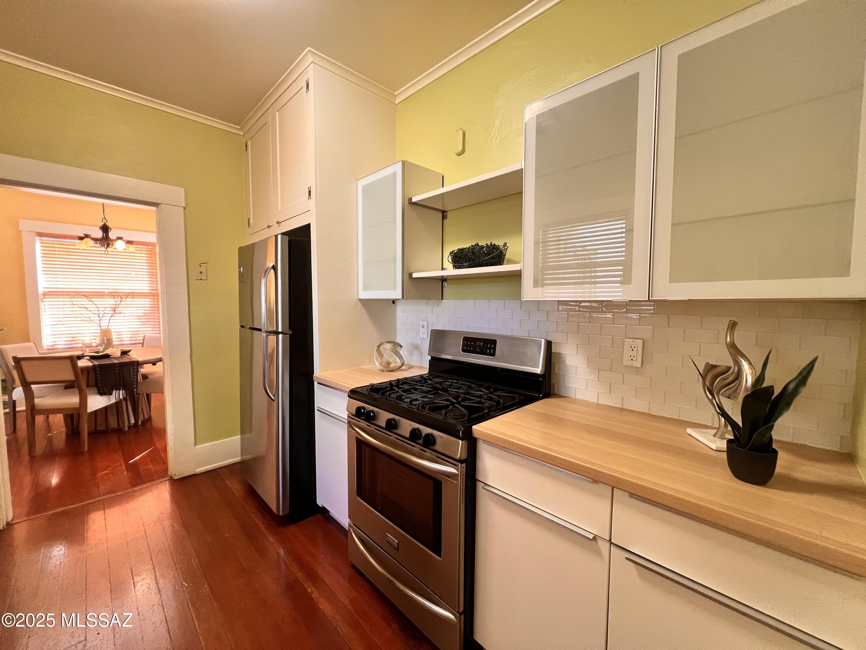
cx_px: 433
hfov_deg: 106.2
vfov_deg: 89.9
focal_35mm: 13
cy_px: 325
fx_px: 325
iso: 320
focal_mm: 1.57
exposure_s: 1/60
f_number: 1.8
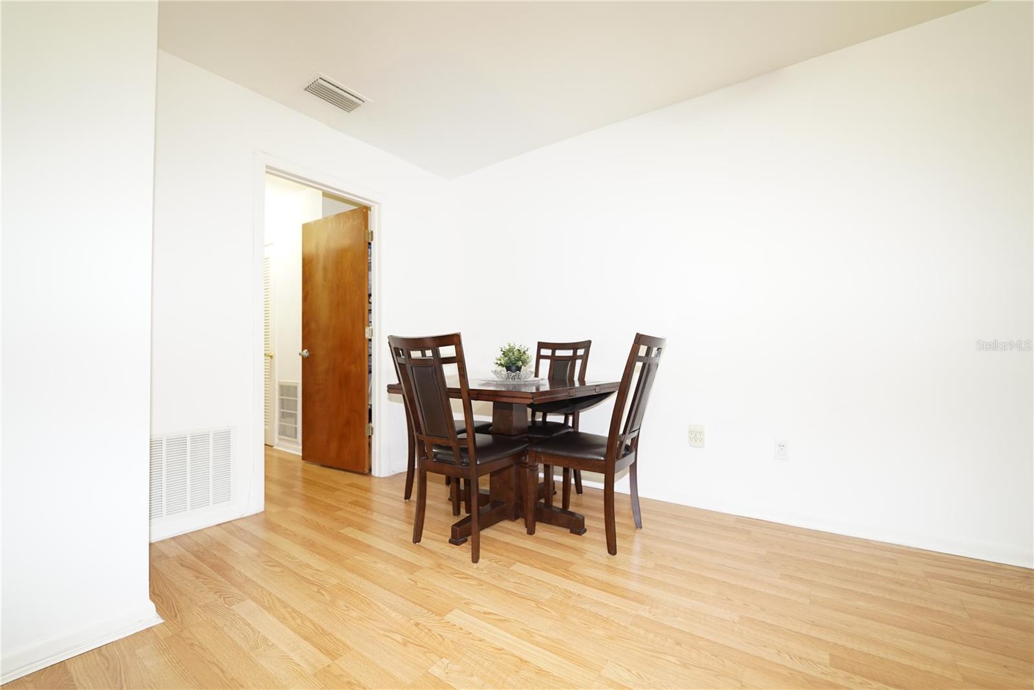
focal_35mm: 14
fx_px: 402
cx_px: 517
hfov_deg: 104.2
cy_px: 345
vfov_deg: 81.3
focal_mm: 14
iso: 1000
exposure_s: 1/60
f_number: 2.2
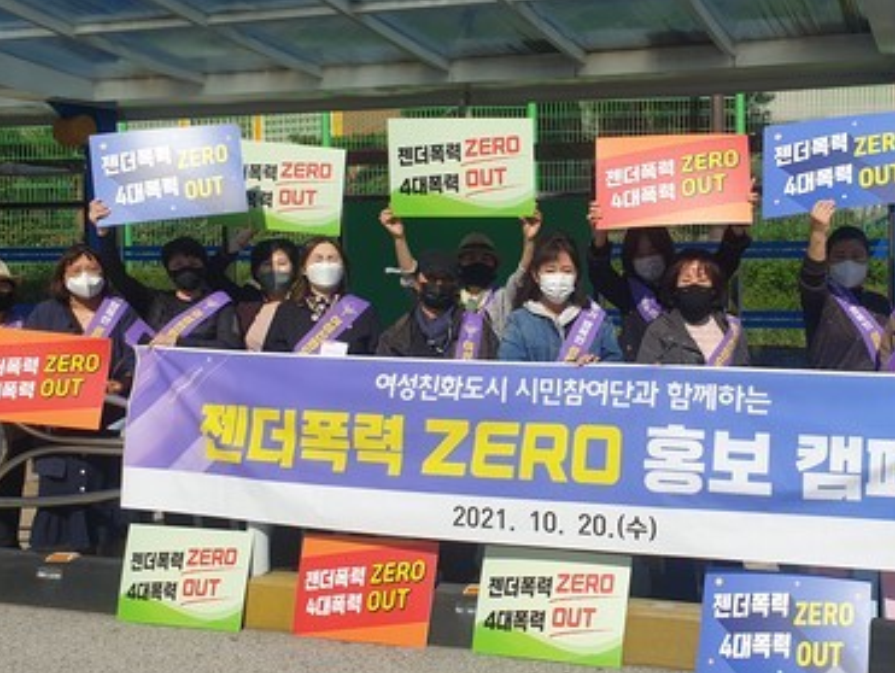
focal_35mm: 42
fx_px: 1087
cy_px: 326
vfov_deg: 34.4
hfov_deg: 43.9
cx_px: 622
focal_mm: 4.3
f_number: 2.4
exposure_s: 1/2762
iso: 50
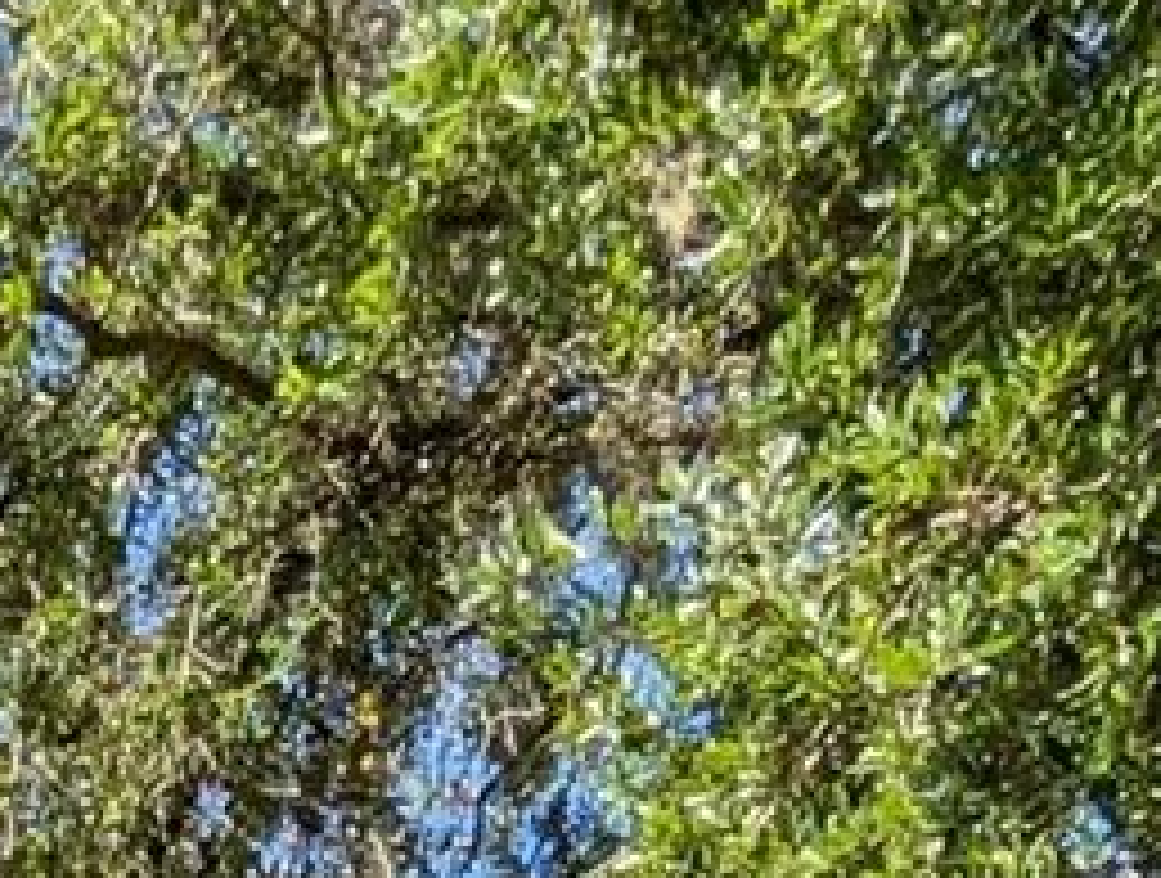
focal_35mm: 74
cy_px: 2382
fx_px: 2489
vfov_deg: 12.6
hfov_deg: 25.8
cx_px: 234
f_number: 1.7
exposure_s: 1/1721
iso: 52
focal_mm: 2.02
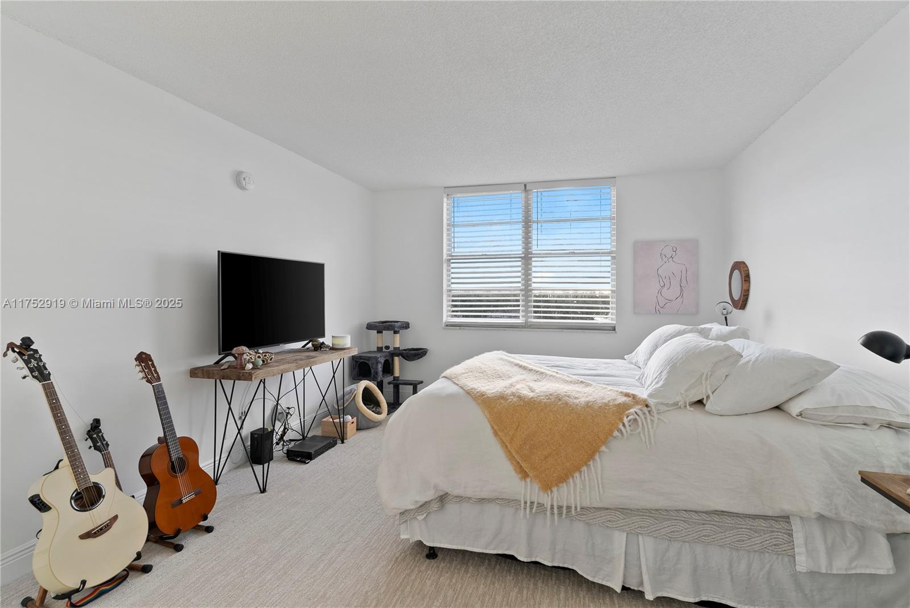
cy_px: 304
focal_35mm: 17
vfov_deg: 70.5
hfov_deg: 93.3
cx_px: 455
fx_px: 430
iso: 400
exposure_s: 1/5
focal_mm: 17
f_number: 7.1
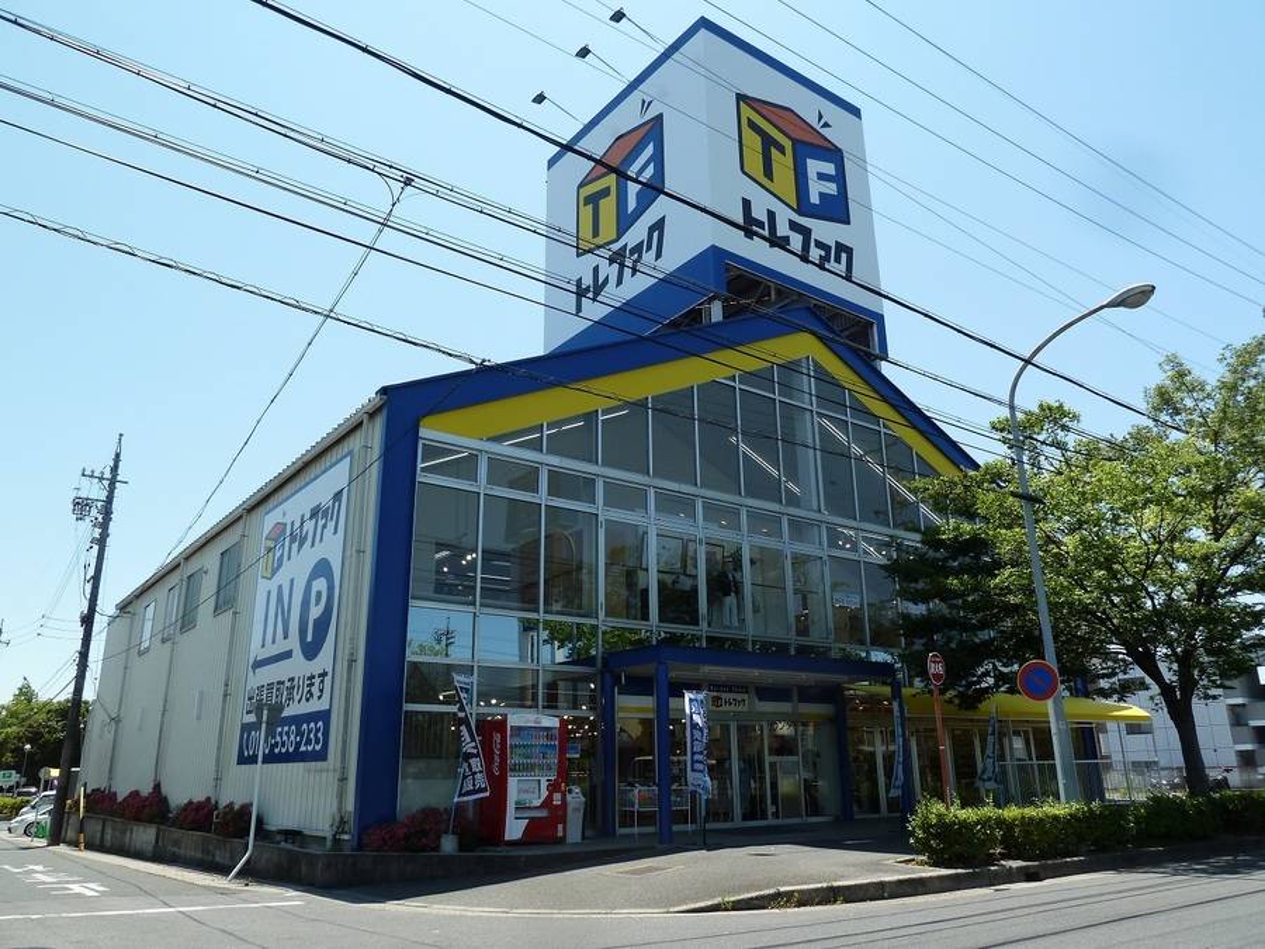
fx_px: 914
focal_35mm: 25
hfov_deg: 69.4
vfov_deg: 54.9
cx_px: 632
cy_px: 474
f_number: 4
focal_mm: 4.1
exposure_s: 1/400
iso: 80
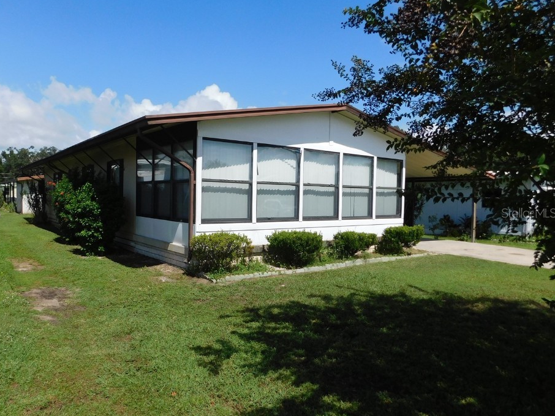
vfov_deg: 53.0
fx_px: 417
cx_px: 246
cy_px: 213
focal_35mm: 26
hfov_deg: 67.1
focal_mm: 4
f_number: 6
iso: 125
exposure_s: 1/640
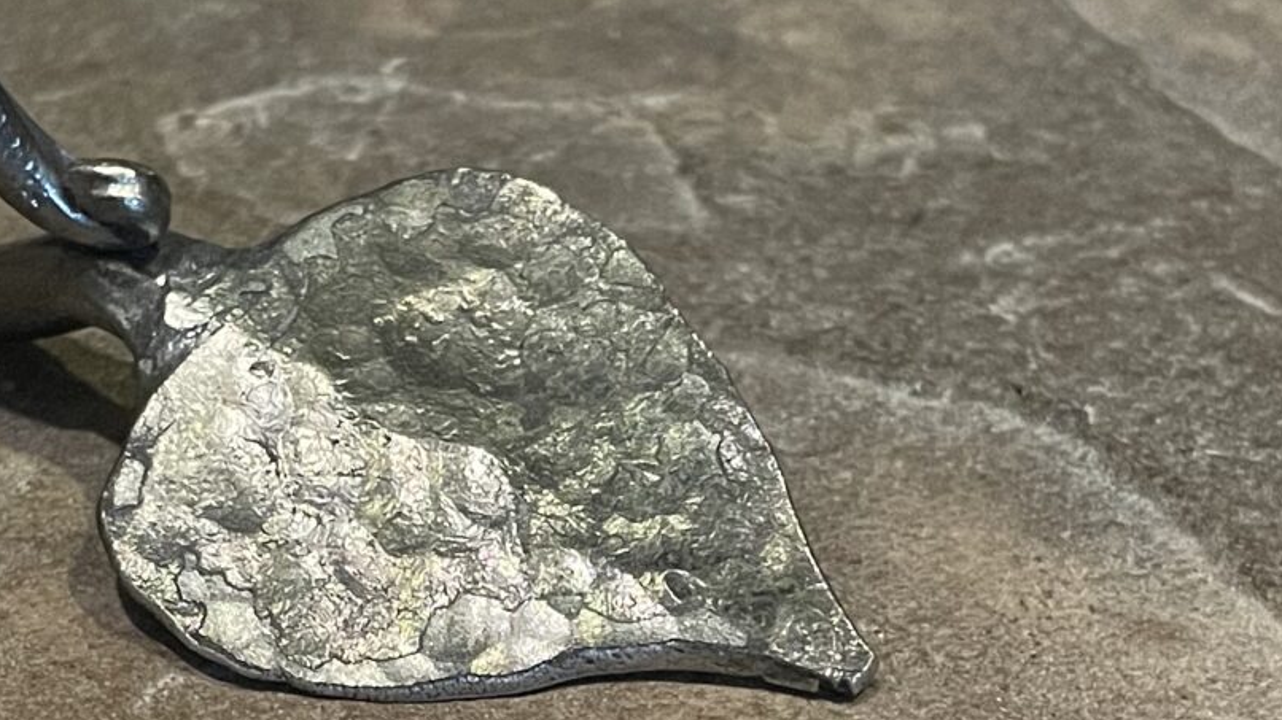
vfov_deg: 13.2
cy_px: 730
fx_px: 3059
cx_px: 425
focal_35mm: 90
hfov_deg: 23.6
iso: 800
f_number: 1.6
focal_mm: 4.2
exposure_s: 1/30
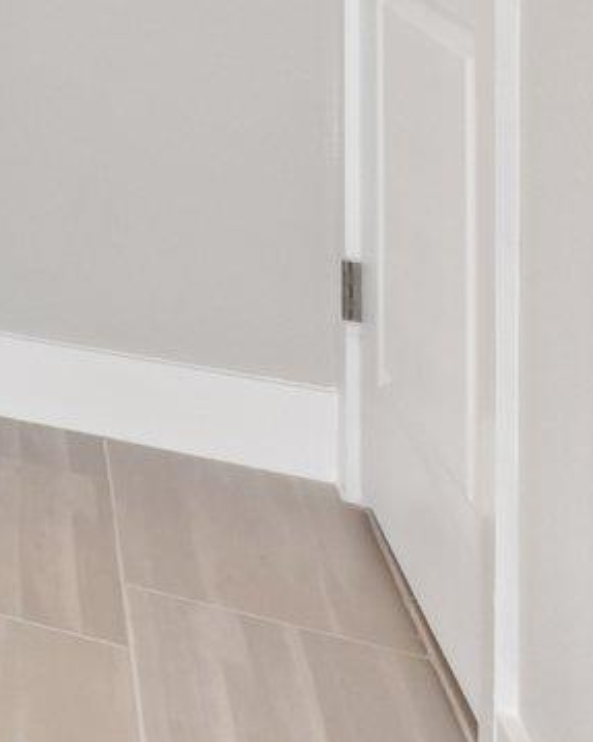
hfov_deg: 10.6
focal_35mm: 75
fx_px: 1646
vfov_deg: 22.5
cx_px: -1310
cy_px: -243
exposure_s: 1/15
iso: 200
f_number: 8
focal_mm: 14
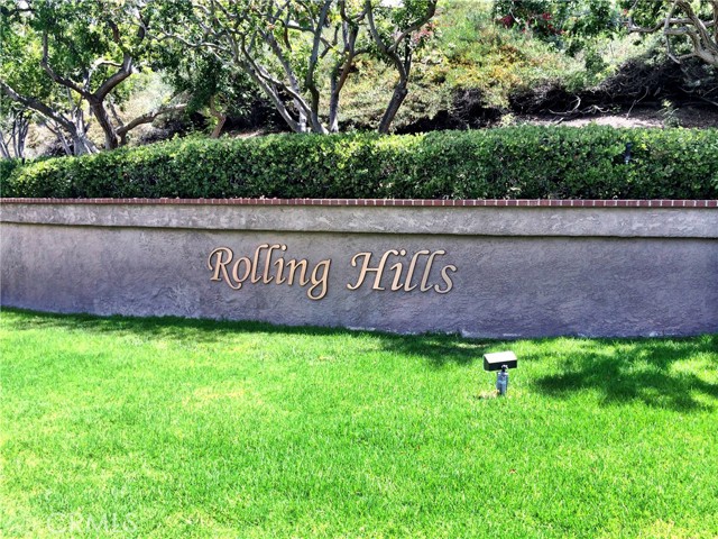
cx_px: 359
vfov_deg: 46.8
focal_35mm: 30
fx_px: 622
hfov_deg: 60.0
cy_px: 270
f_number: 2.2
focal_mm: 4.12
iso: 32
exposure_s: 1/547
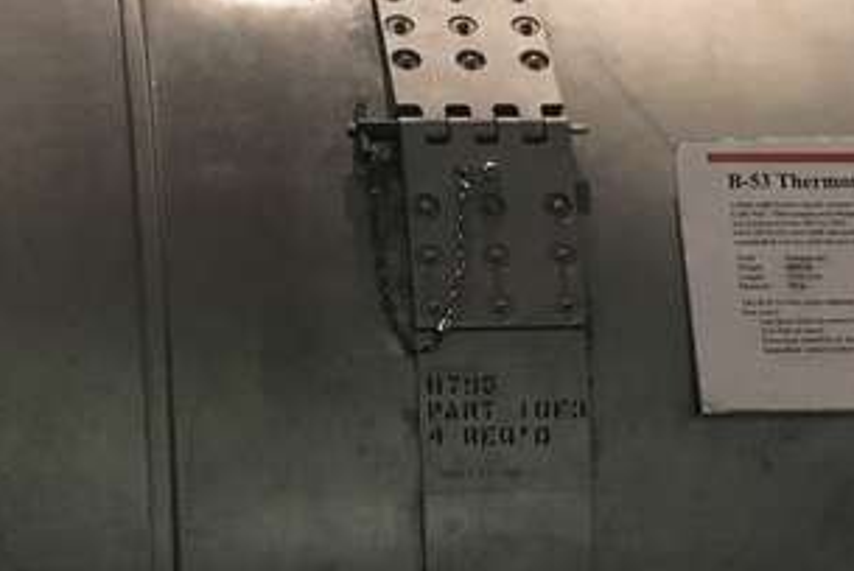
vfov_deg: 16.7
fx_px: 1876
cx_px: 353
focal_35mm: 79
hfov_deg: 25.6
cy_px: 652
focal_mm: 4.15
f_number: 2.2
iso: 200
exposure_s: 1/20
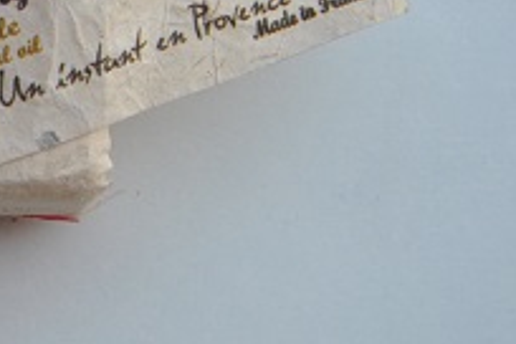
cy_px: -32
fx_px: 2809
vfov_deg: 7.0
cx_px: -111
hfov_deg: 10.3
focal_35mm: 196
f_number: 5
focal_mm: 38
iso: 200
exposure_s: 1/100
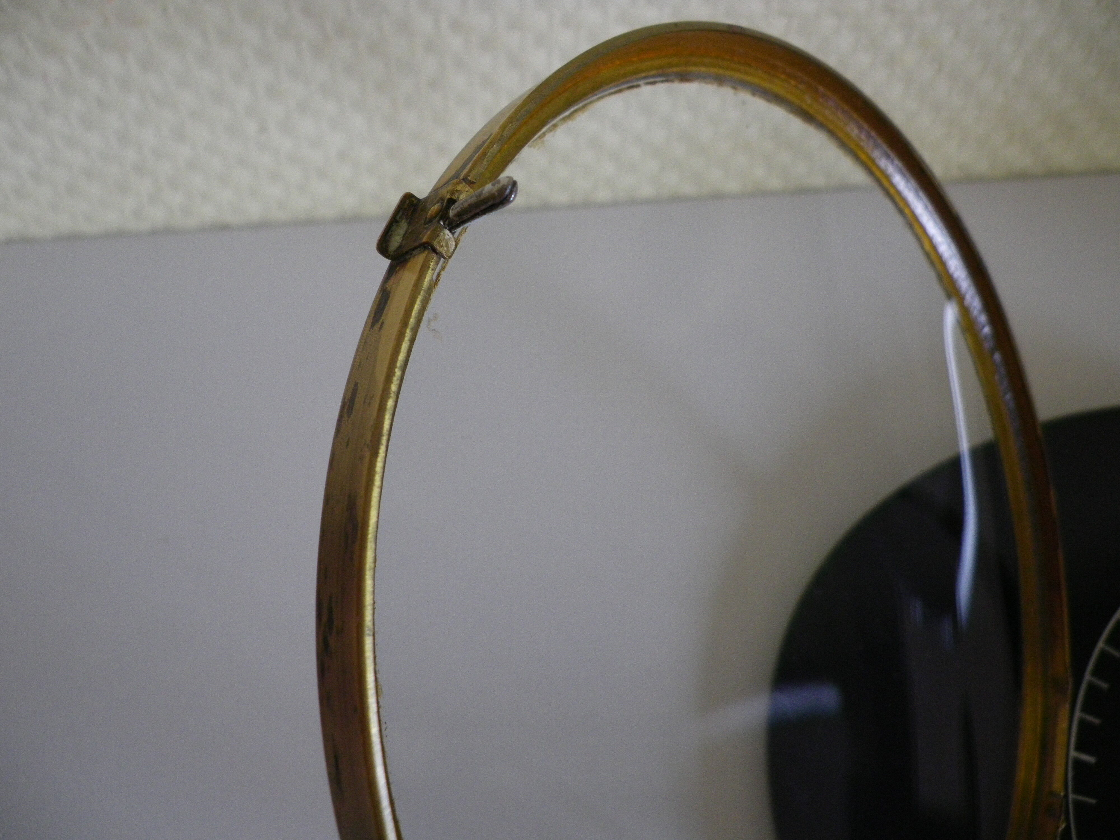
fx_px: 906
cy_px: 420
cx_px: 560
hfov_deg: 63.4
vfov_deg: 49.7
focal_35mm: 28
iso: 160
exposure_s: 1/60
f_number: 2.6
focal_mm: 4.9
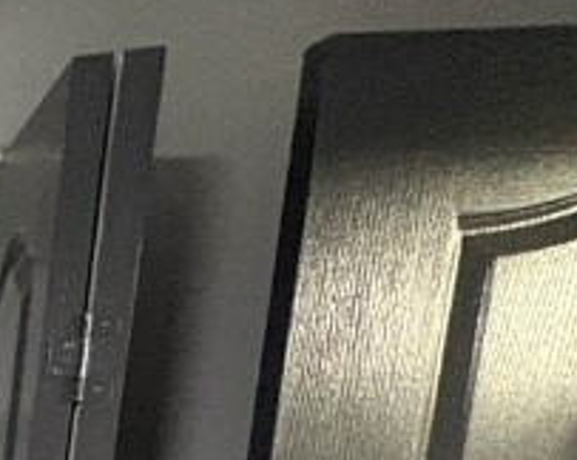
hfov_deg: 17.1
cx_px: -662
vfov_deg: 18.8
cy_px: 738
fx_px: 1177
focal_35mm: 69
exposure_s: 1/60
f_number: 2.2
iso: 640
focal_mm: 2.22
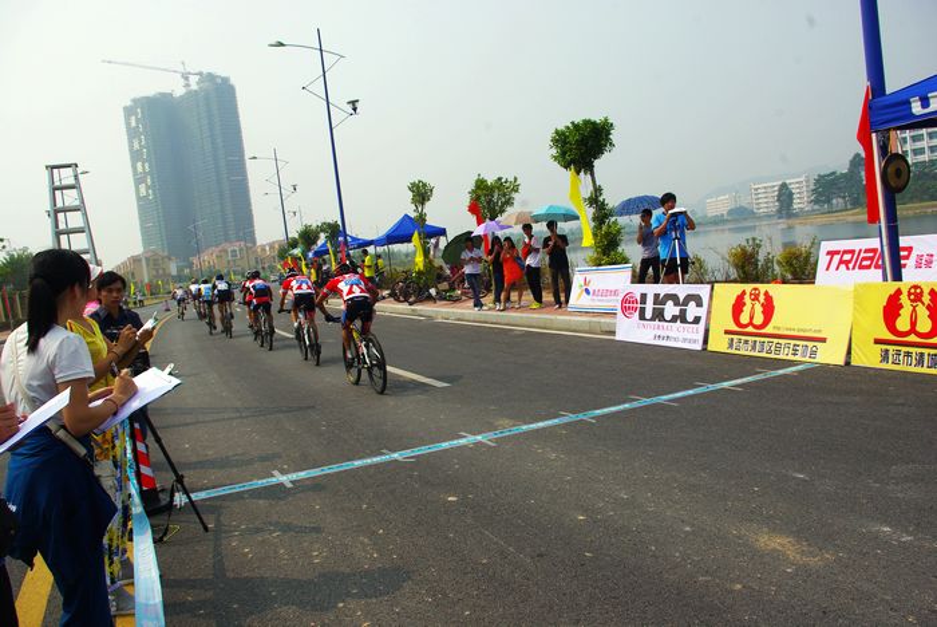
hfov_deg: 61.9
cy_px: 314
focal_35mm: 30
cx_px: 468
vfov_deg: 43.7
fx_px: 781
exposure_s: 1/180
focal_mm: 20
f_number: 9.5
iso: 100
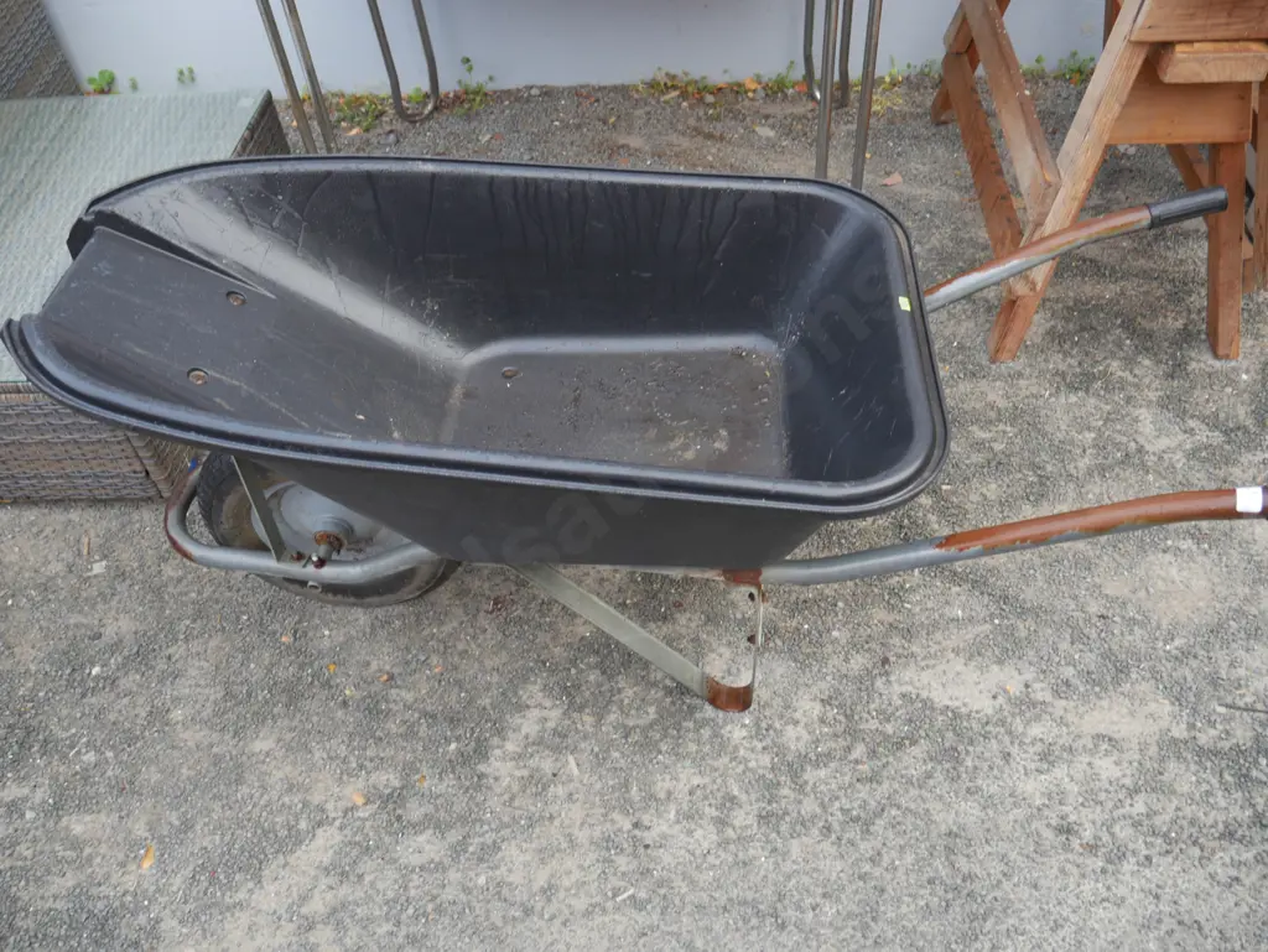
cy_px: 476
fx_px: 1026
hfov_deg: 63.4
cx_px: 634
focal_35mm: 28
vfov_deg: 49.8
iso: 200
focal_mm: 14
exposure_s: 1/60
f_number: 3.5
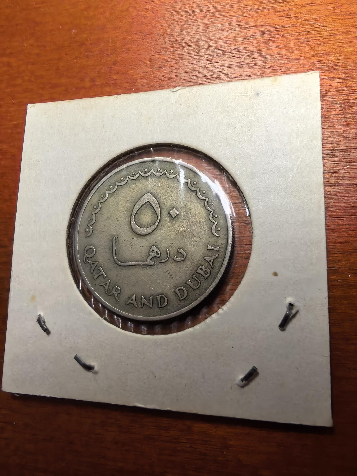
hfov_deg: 56.8
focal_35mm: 24
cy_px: 238
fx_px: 330
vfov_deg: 71.6
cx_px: 178
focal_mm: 1.68
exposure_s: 1/100
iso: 250
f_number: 2.2
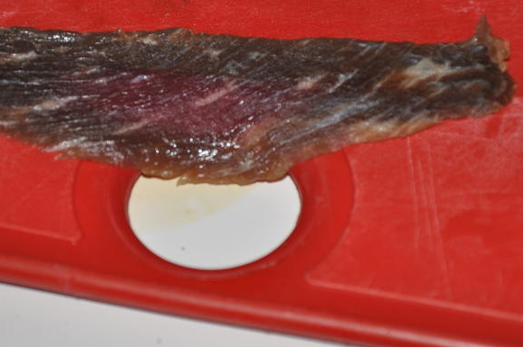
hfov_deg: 12.6
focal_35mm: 163
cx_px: 220
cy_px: 172
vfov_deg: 8.4
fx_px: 2365
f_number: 5.3
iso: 320
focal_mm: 70
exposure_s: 1/60
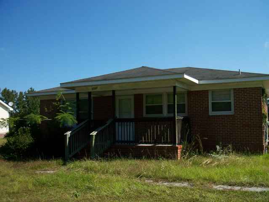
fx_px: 295
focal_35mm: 38
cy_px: 101
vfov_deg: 37.8
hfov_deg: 49.0
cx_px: 134
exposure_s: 1/250
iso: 80
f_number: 7.1
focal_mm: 6.3
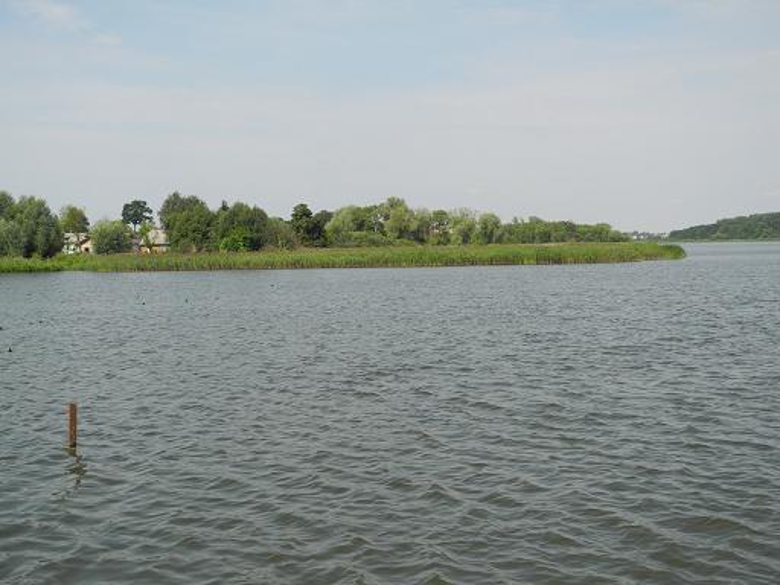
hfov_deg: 38.2
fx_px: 1127
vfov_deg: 29.1
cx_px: 390
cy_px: 292
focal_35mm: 50
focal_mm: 10.7
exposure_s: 1/1000
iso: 100
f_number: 4
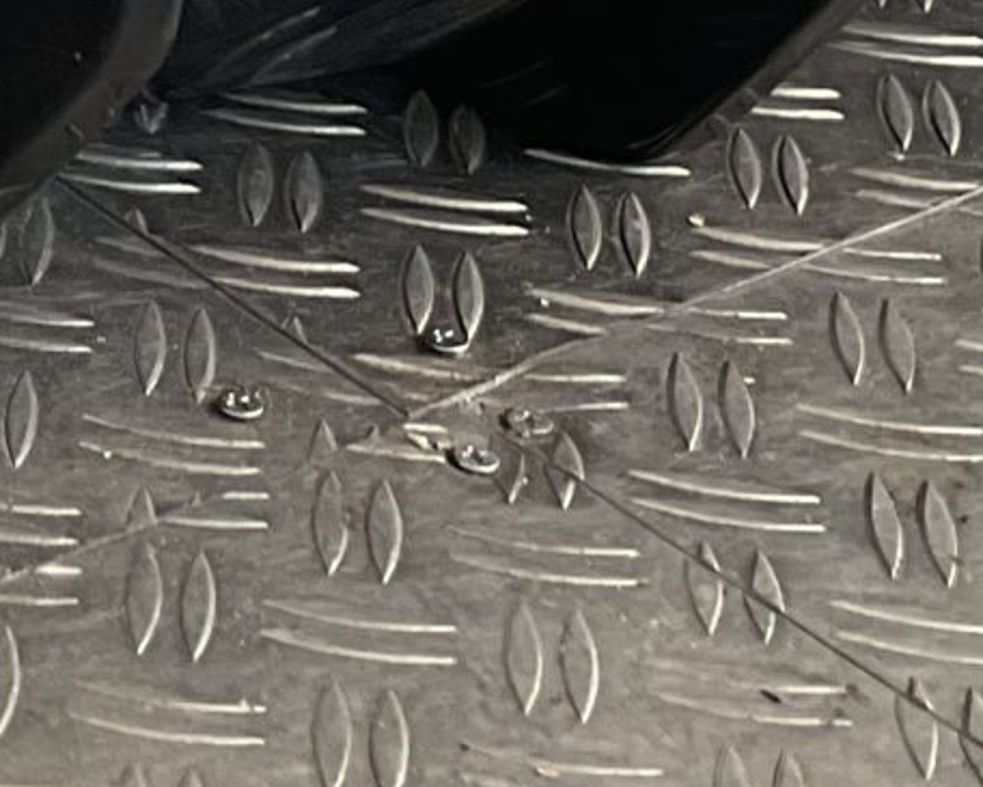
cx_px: -791
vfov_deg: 8.9
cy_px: -1050
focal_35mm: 159
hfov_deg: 11.3
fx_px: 4627
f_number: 1.8
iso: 20
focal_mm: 3
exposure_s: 1/120
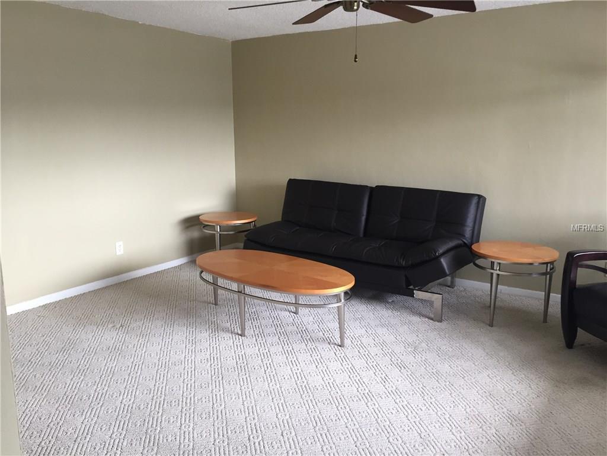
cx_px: 304
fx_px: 509
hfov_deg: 61.7
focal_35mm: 29
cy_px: 228
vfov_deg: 48.2
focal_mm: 4.15
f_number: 2.2
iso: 50
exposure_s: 1/33
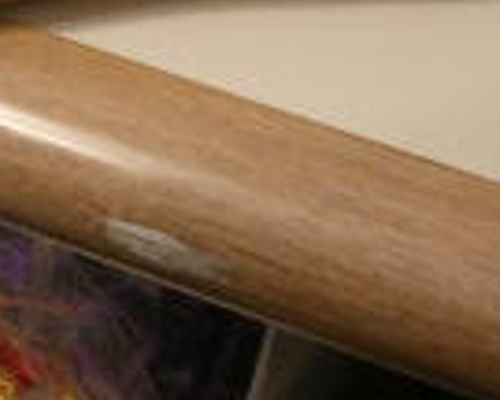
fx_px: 2604
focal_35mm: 176
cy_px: -44
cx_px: 19
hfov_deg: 10.9
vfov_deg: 8.7
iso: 69
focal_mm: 5.8
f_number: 2.8
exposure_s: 1/5.4
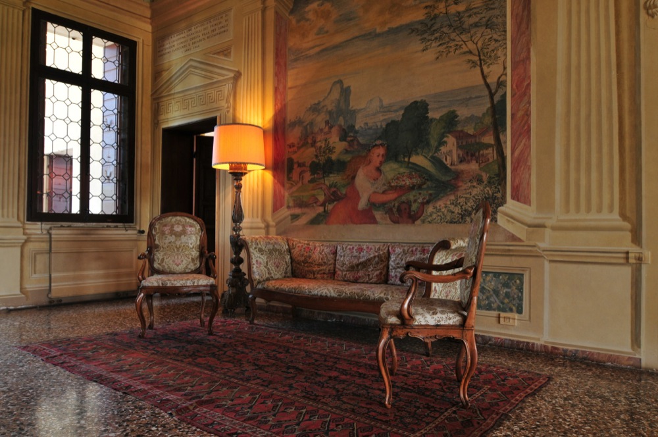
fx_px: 465
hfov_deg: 70.5
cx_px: 329
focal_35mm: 26
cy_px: 218
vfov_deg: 50.3
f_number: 8
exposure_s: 1/6
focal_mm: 17
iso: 200
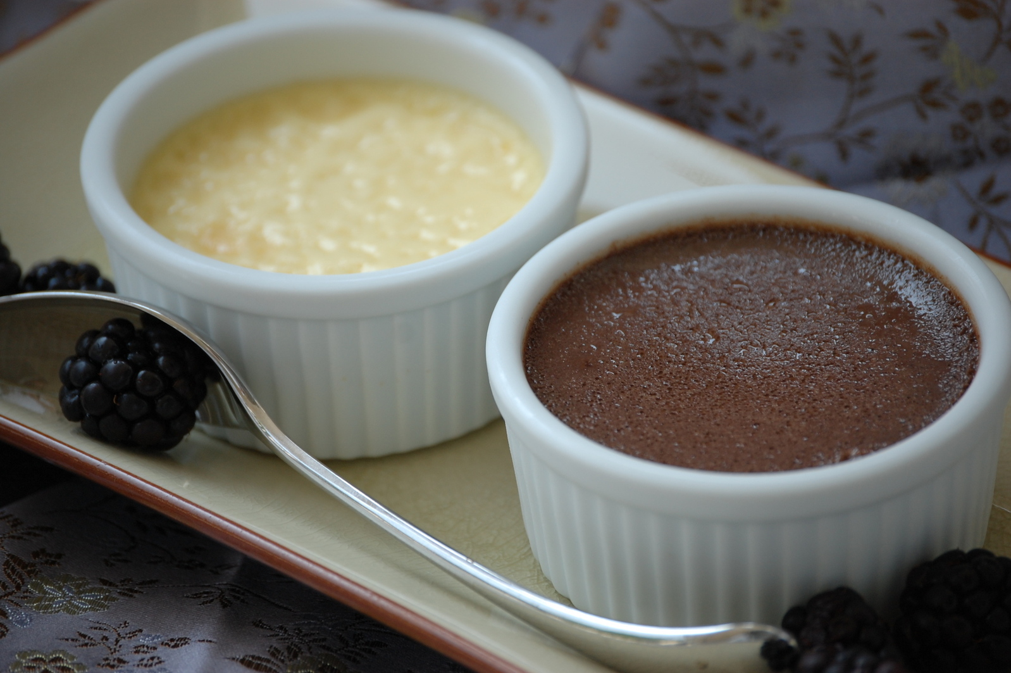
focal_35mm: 180
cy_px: 336
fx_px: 5051
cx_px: 506
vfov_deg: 7.6
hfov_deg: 11.4
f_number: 5
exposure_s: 1/500
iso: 280
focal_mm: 120
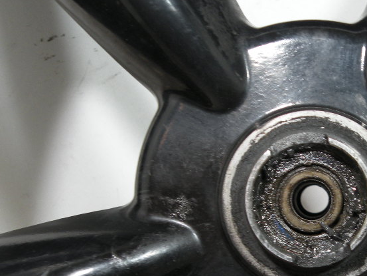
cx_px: 308
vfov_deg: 28.7
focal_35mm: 50
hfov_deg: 36.5
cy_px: 204
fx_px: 530
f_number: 2.8
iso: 85
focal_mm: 4.7
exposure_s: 1/59.6
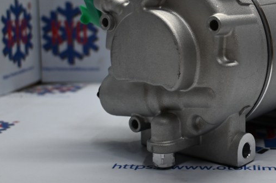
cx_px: 218
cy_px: 57
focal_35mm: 60
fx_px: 458
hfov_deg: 32.7
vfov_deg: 22.5
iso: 640
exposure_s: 1/125
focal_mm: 25
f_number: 4.2
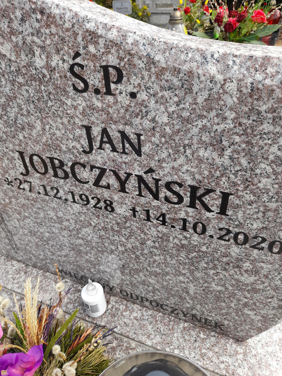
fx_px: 272
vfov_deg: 69.4
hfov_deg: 54.9
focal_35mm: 25
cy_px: 188
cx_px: 141
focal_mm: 4.6
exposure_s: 1/182
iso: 20
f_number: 2
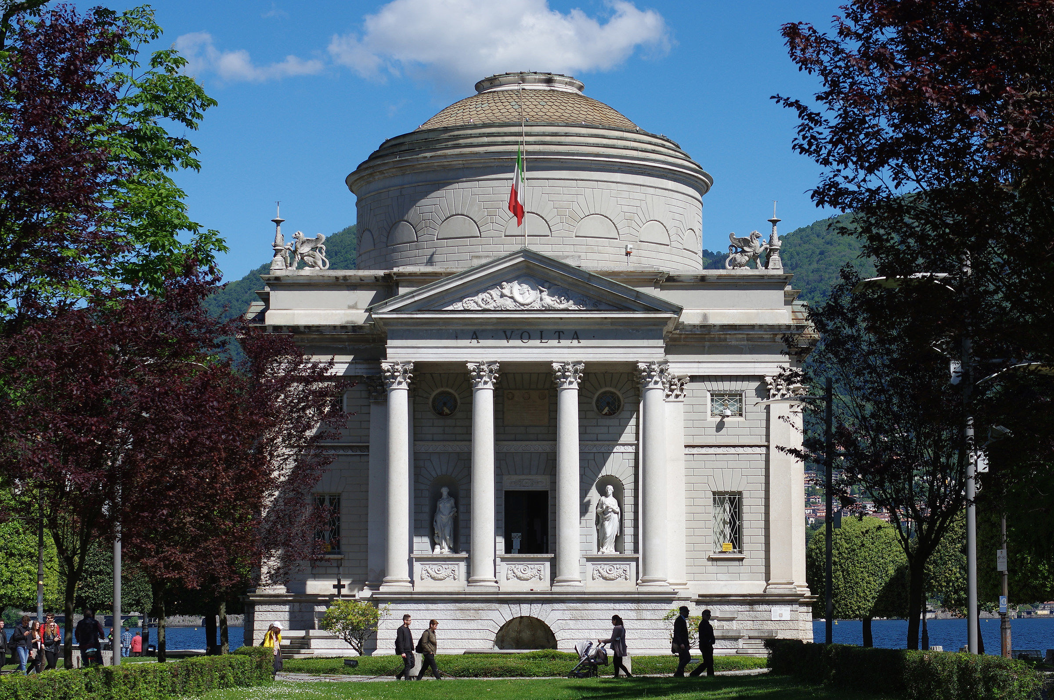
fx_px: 2398
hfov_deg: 24.8
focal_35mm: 82
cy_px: 350
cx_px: 527
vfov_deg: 16.6
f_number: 6.7
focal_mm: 55
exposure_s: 1/500
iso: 100
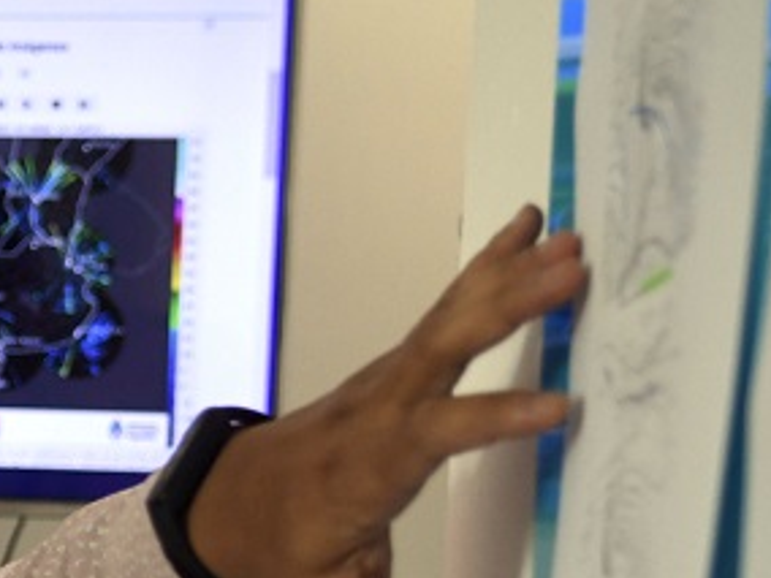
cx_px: -358
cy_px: 706
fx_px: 3163
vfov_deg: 10.3
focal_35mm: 142
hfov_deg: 13.2
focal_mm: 28
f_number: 2.8
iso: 1250
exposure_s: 1/200
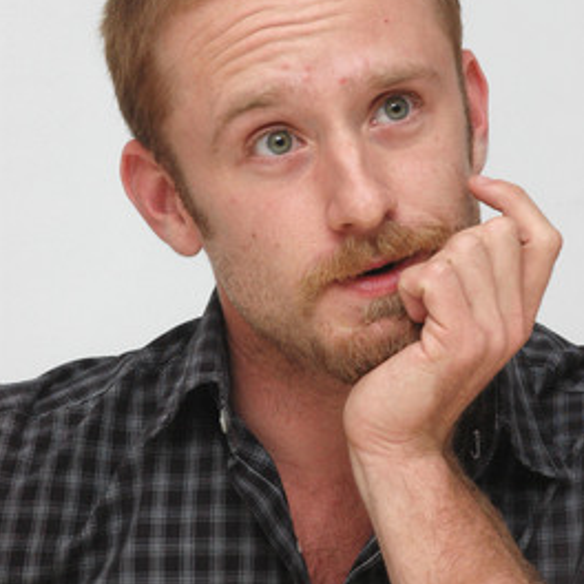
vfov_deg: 6.7
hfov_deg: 6.7
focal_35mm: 261
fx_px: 4975
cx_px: 292
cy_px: 252
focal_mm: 135
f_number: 11
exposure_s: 1/200
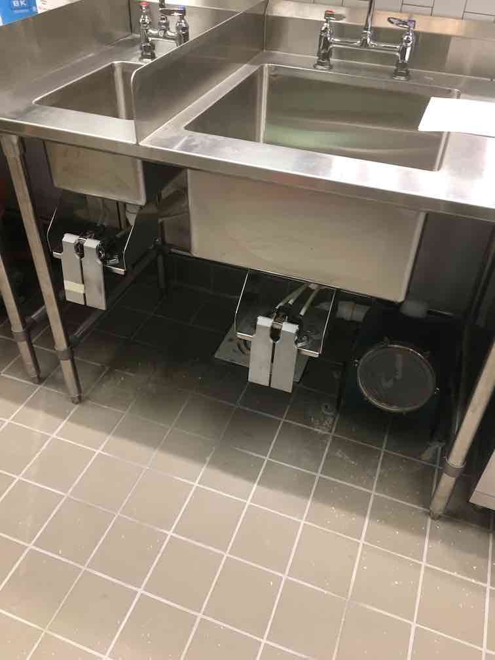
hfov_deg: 48.2
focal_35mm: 29
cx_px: 248
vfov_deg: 61.7
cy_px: 330
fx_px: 553
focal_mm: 4.15
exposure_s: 1/30
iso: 80
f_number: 2.2
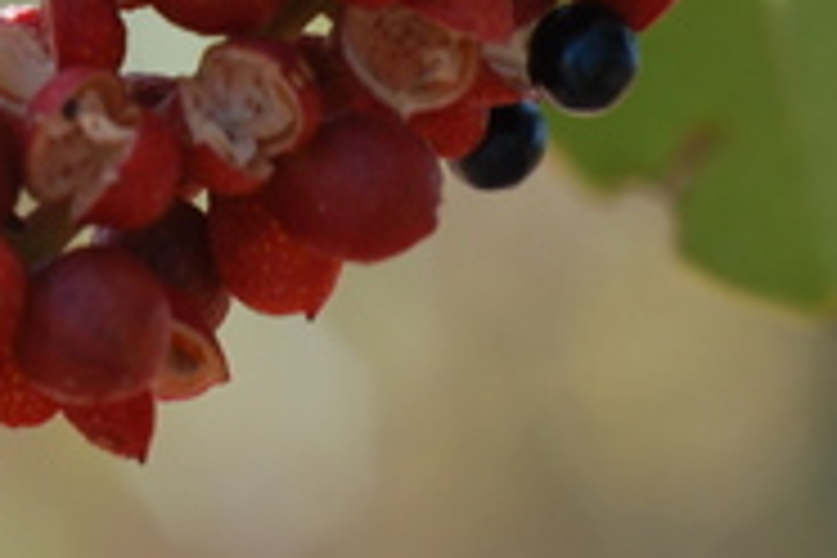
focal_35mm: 388
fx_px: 9020
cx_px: -243
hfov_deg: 5.3
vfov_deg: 3.5
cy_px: -490
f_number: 8
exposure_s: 1/125
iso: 160
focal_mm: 60
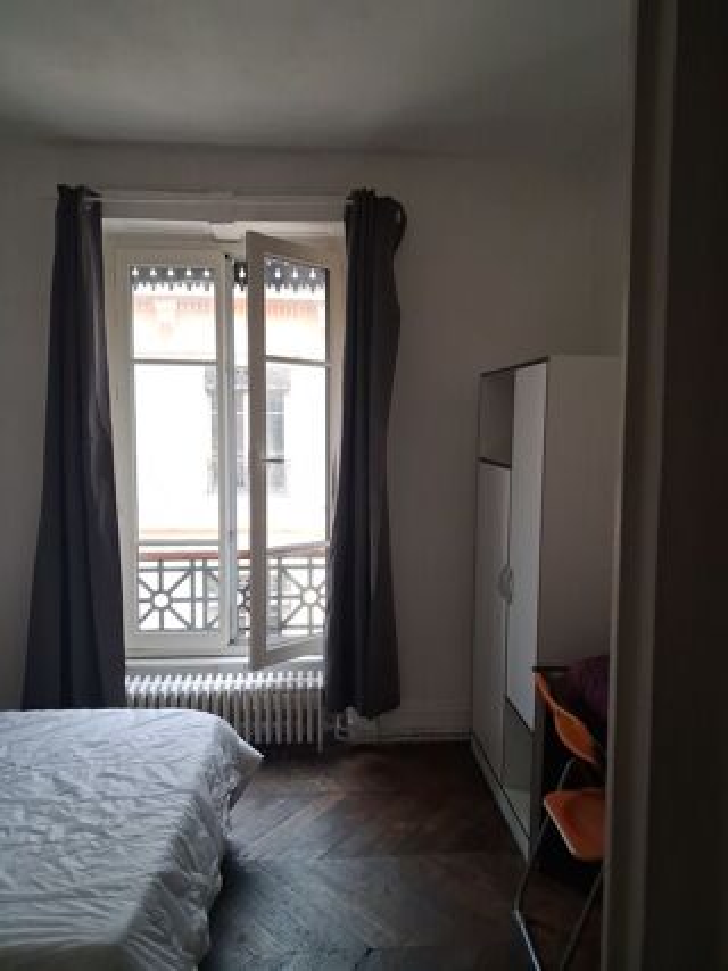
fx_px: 757
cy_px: 486
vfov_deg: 65.3
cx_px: 364
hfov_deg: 51.3
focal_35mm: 27
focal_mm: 4
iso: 250
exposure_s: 1/120
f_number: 1.8
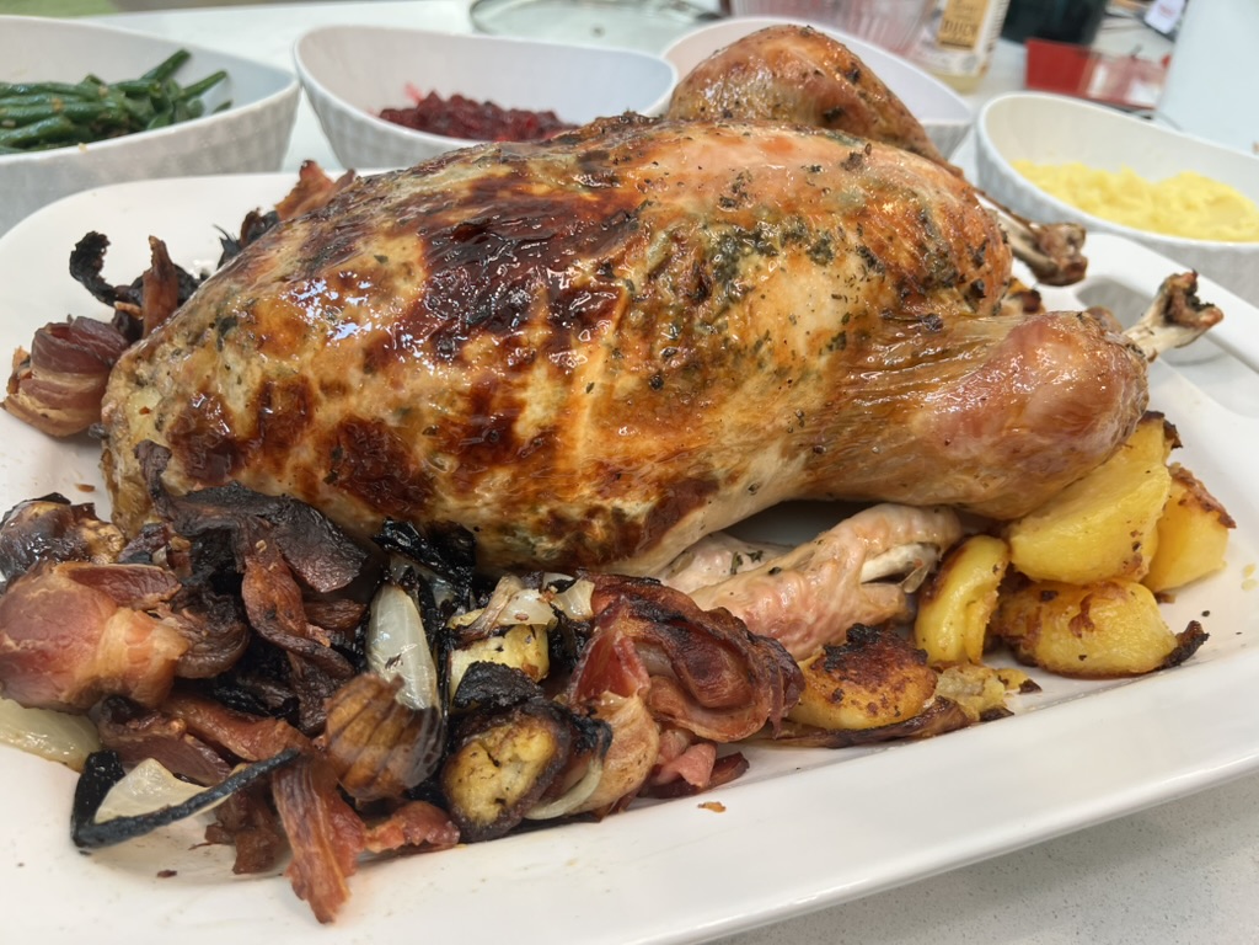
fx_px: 946
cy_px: 472
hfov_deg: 67.3
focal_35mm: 26
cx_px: 630
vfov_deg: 53.1
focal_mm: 5.7
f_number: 1.5
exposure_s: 1/120
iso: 125
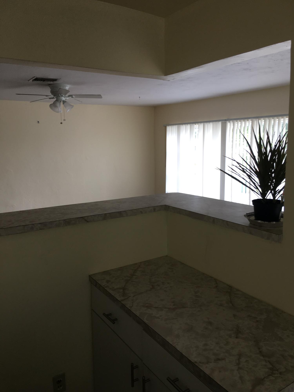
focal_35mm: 29
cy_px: 196
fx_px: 328
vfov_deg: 61.7
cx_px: 147
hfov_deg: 48.2
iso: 25
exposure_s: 1/60
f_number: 2.2
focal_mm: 4.15
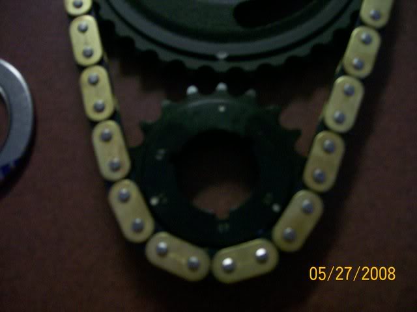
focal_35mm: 36
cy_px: 156
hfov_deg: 51.4
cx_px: 208
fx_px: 434
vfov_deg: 39.7
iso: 160
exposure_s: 1/8
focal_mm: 6
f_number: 2.7
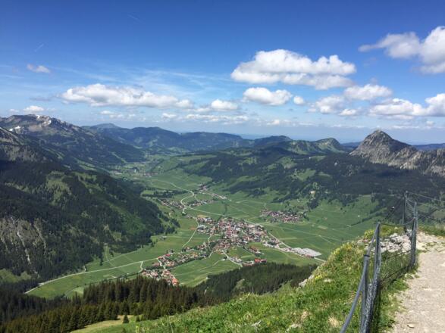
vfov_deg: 48.2
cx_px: 222
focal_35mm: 29
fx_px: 373
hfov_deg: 61.7
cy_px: 166
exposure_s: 1/2326
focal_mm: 4.15
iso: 32
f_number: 2.2
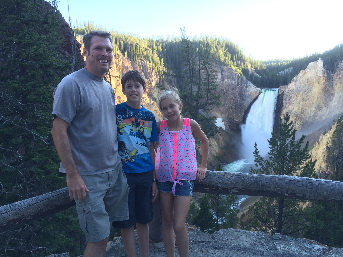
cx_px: 172
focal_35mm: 30
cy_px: 128
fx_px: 297
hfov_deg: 60.0
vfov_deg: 46.8
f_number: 2.2
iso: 40
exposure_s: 1/120
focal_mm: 4.12
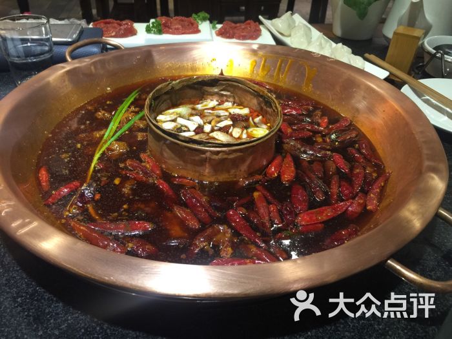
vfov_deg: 48.2
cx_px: 226
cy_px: 170
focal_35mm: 29
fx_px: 379
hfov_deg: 61.7
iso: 80
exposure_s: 1/15
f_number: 2.2
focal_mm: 4.15
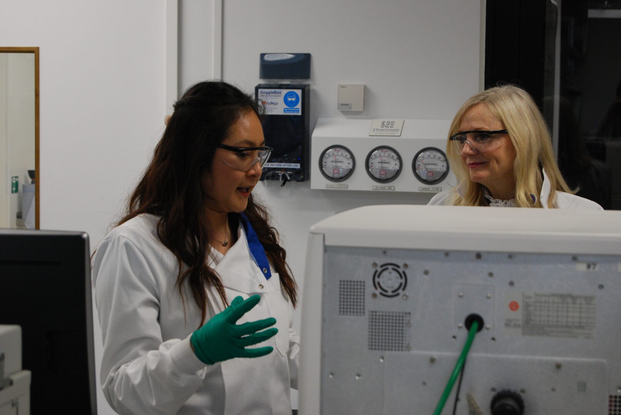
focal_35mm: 82
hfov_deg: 24.6
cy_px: 208
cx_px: 310
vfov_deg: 16.6
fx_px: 1425
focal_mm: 55
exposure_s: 1/125
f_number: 5.6
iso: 800
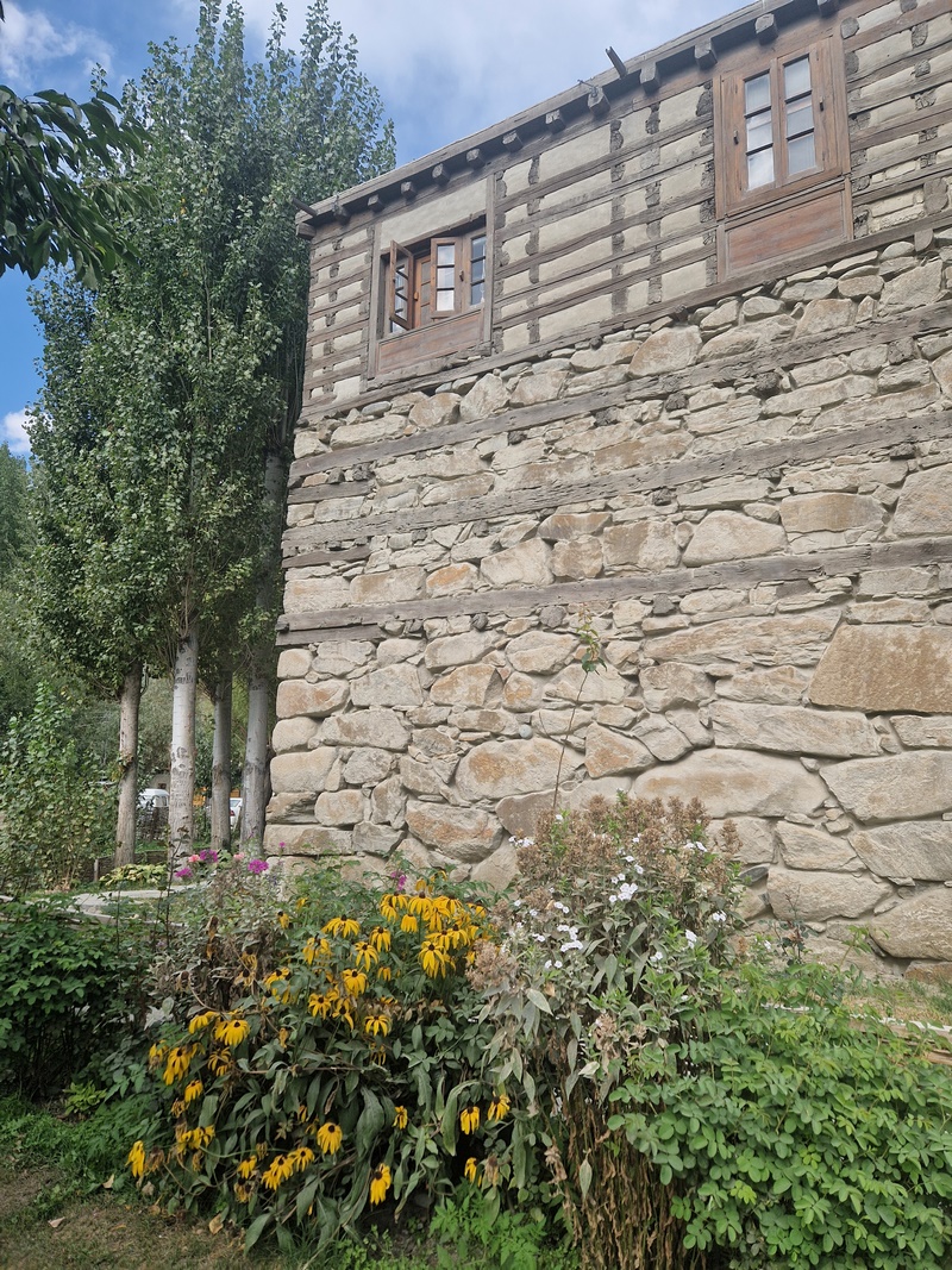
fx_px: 844
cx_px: 476
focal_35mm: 23
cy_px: 635
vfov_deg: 73.9
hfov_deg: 58.9
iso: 50
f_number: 1.8
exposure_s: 1/742
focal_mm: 5.4
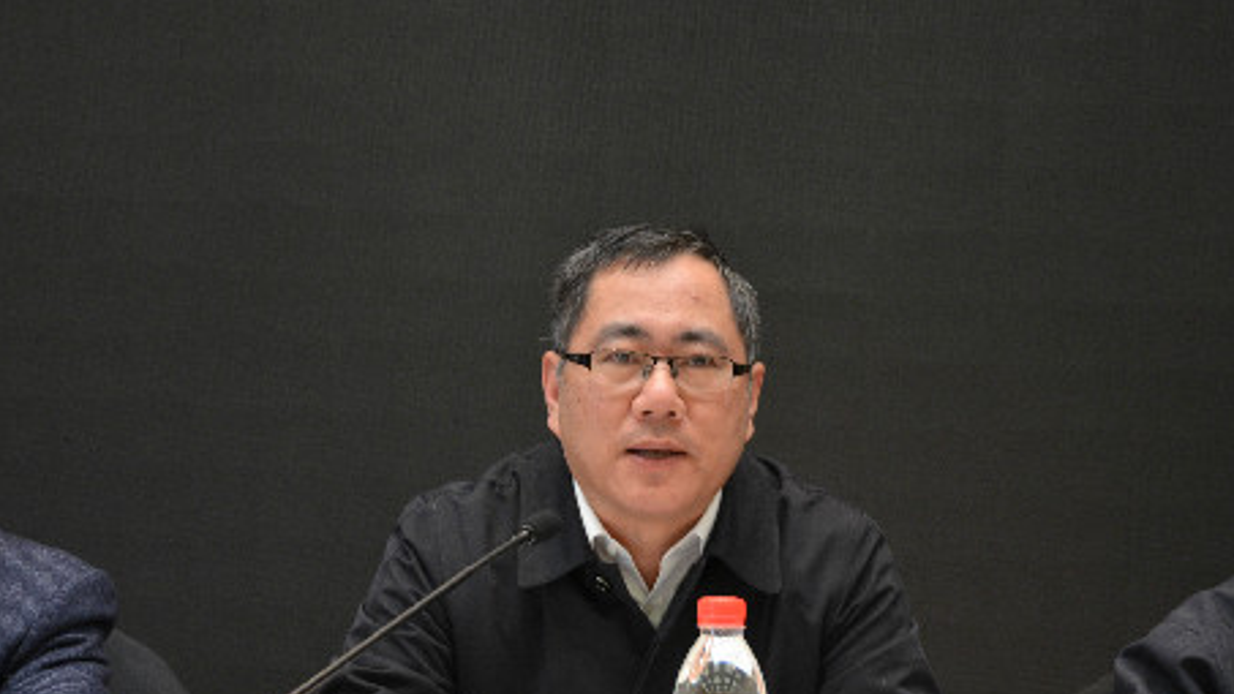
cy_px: 490
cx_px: 635
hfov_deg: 26.5
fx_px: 2618
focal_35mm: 80
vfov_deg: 15.1
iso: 1000
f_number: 4.8
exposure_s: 1/30
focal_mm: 42
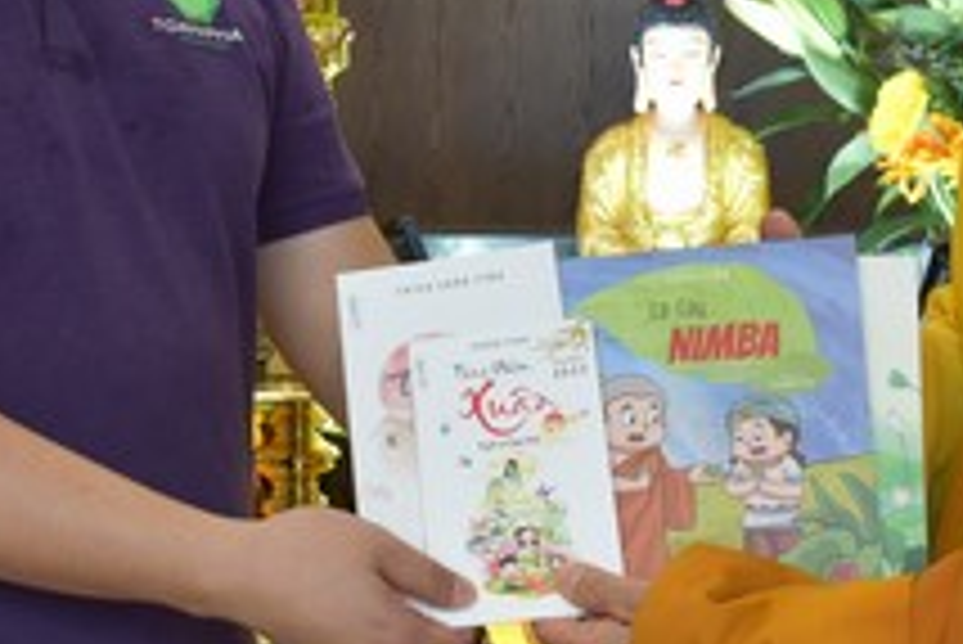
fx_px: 2436
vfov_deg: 14.8
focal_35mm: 91
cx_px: 513
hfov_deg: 22.4
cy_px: 9
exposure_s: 1/125
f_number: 5.6
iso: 1600
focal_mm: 30
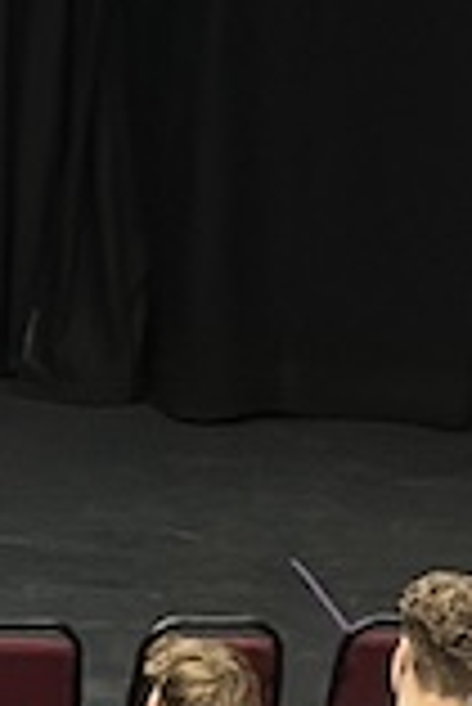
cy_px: 486
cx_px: -481
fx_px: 6377
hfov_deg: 4.2
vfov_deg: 6.3
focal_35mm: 325
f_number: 1.78
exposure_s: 1/60
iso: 320
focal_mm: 6.86
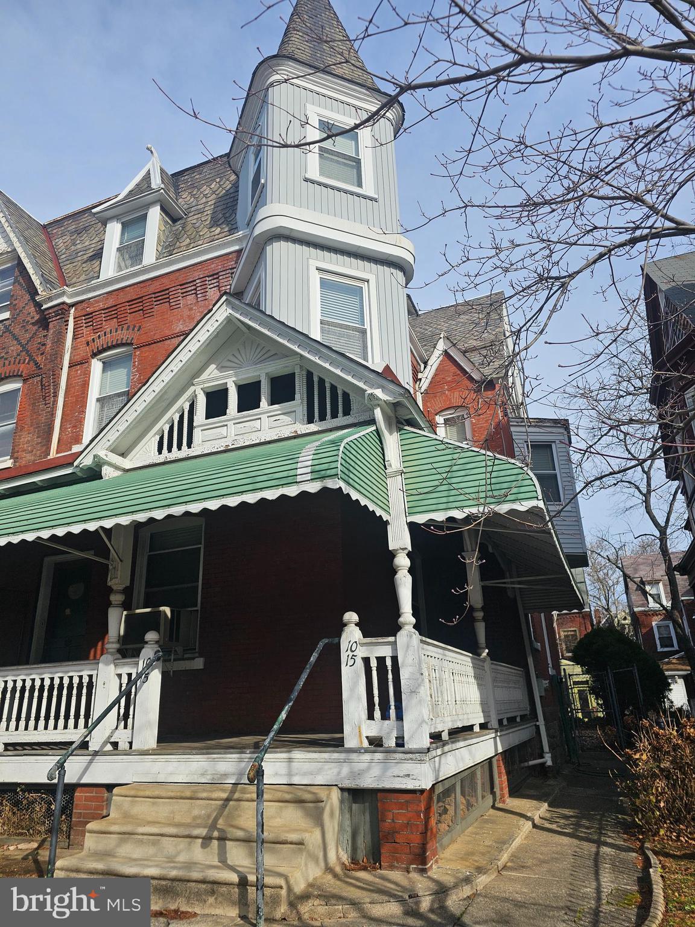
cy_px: 464
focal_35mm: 23
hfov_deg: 58.9
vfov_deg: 73.9
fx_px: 616
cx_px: 348
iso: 10
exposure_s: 1/902
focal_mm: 6.3
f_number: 1.7
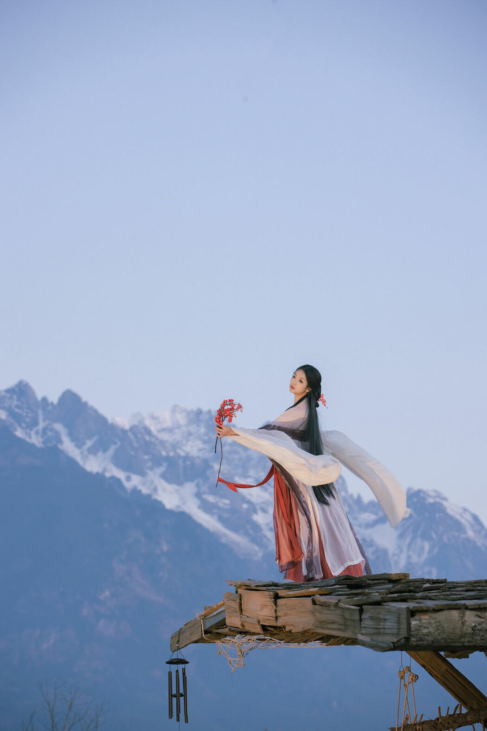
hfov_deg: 11.0
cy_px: 366
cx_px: 244
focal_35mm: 125
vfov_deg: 16.4
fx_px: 2536
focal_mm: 125
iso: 1600
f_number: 5
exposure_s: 1/200
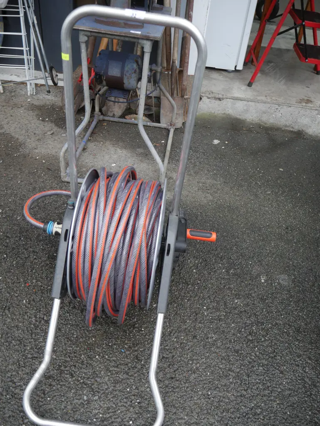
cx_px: 160
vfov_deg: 59.9
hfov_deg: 46.8
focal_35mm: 30
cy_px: 213
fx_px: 369
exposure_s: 1/80
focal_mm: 15
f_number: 3.6
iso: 200
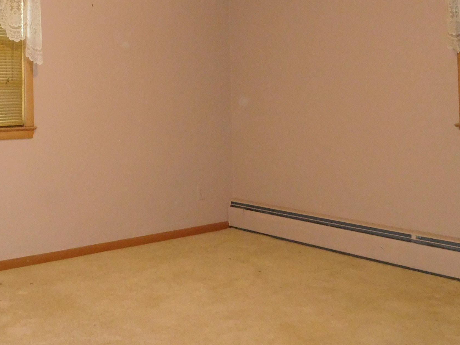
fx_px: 611
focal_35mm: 46
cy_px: 68
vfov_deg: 30.7
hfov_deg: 39.7
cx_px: 96
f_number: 3.4
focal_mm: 4.5
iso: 450
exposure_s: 1/30
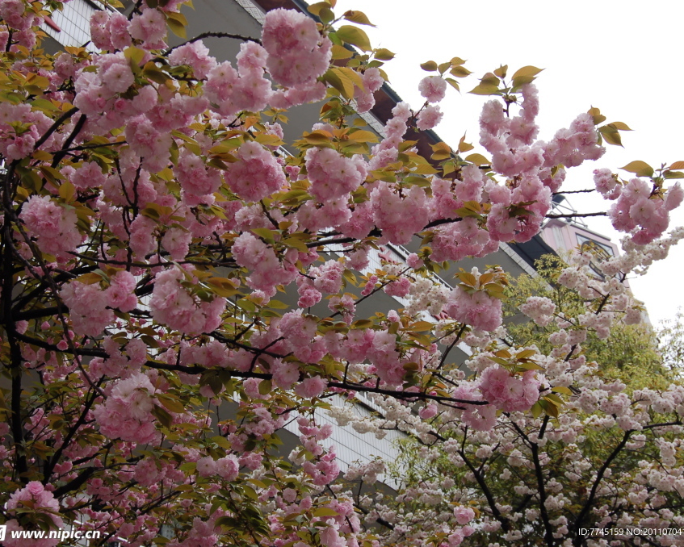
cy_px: 273
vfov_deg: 29.7
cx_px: 343
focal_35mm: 51
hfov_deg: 36.6
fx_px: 1033
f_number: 8
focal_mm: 30
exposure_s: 1/125
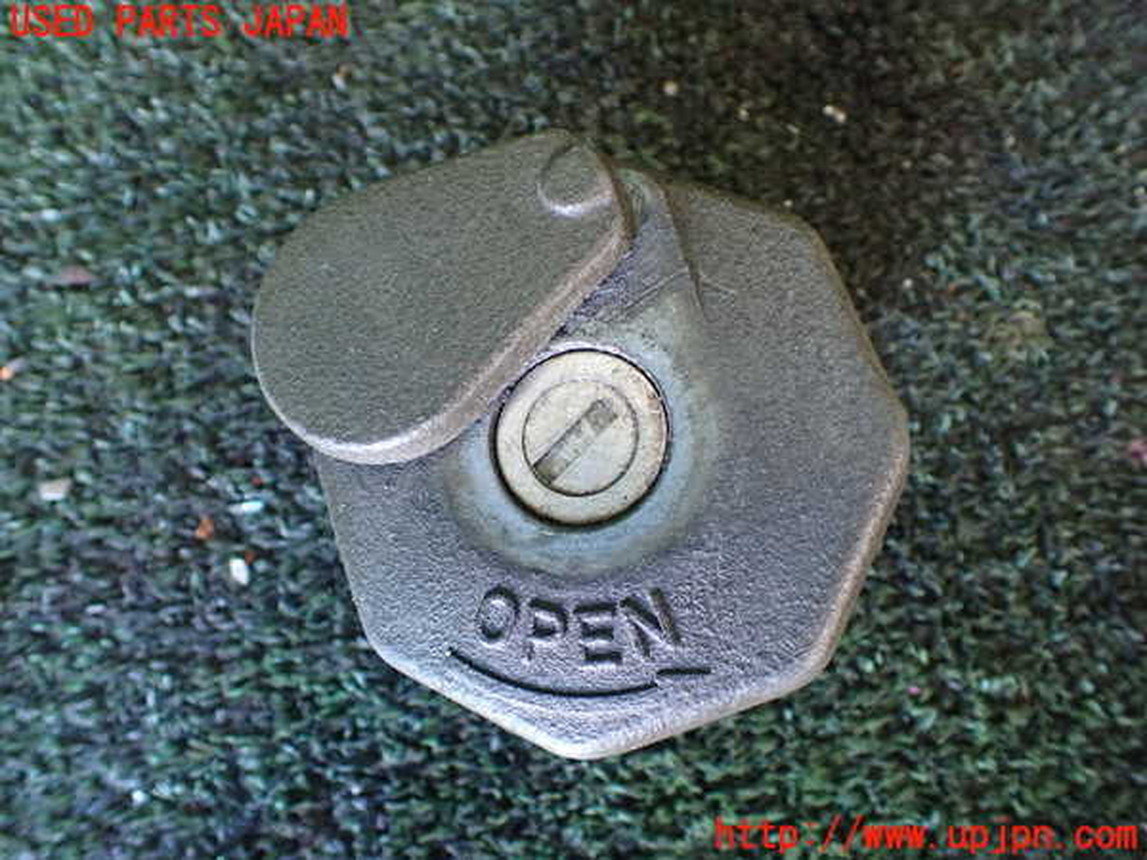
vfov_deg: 46.8
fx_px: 994
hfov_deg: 60.0
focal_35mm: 30
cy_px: 430
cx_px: 574
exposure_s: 1/30
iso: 800
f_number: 2.3
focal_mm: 5.4
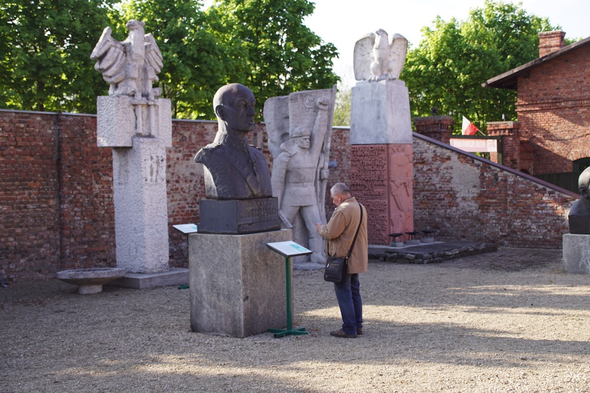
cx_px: 295
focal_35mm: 52
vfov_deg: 25.8
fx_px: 860
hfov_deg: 37.9
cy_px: 196
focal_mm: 35
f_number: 4.5
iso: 100
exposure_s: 1/160
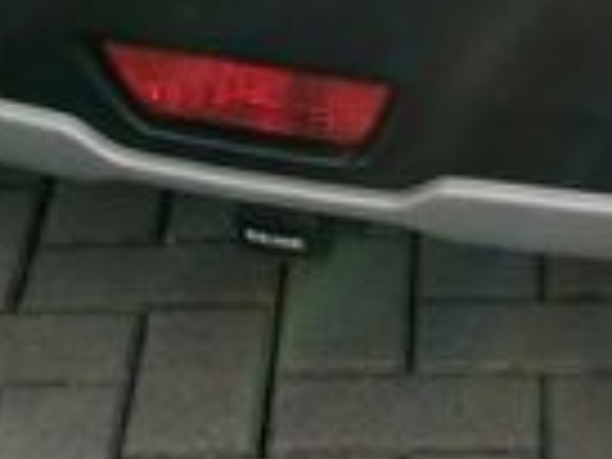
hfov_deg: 9.9
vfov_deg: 7.1
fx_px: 3465
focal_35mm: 196
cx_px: 724
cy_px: -693
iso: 20
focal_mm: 3.98
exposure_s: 1/152
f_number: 1.8
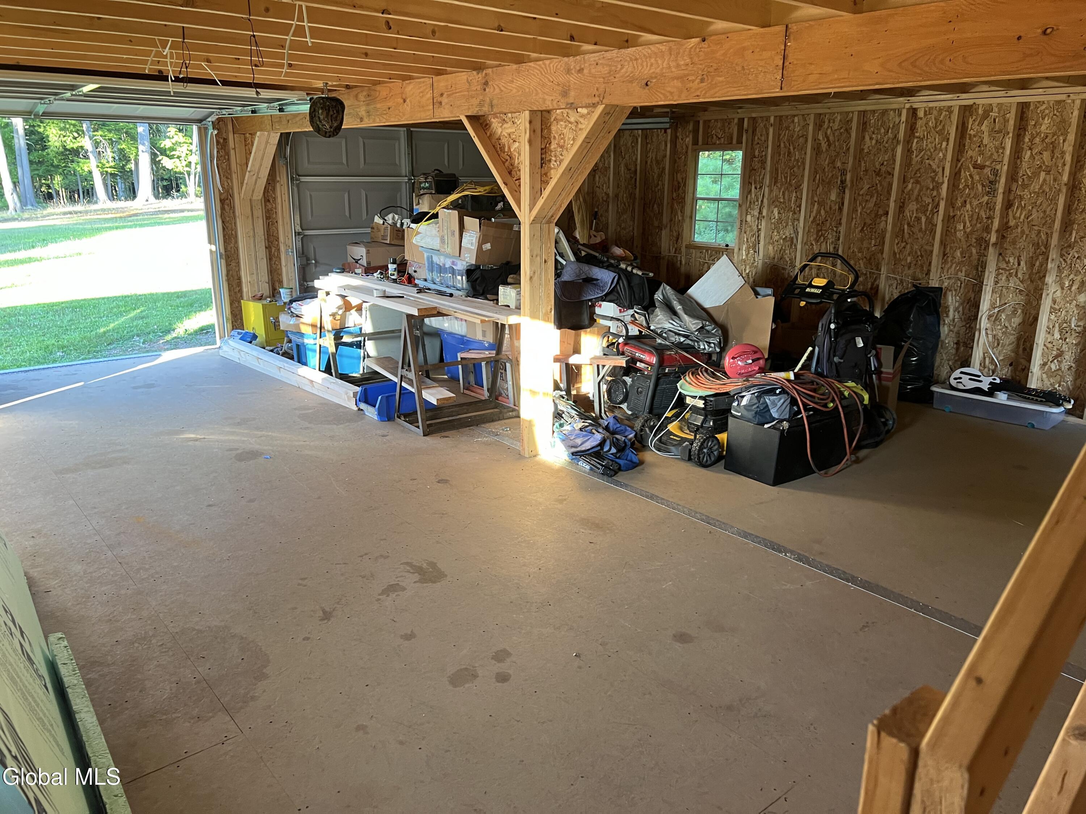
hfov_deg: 67.3
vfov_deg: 53.1
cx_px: 543
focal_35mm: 26
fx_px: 816
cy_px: 407
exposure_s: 1/98
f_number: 1.5
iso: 125
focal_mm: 5.7
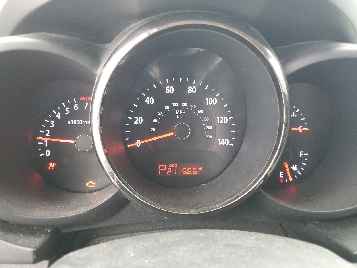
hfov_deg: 67.3
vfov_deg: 53.1
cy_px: 134
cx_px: 178
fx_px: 268
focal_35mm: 26
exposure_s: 1/60.2
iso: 195
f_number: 1.5
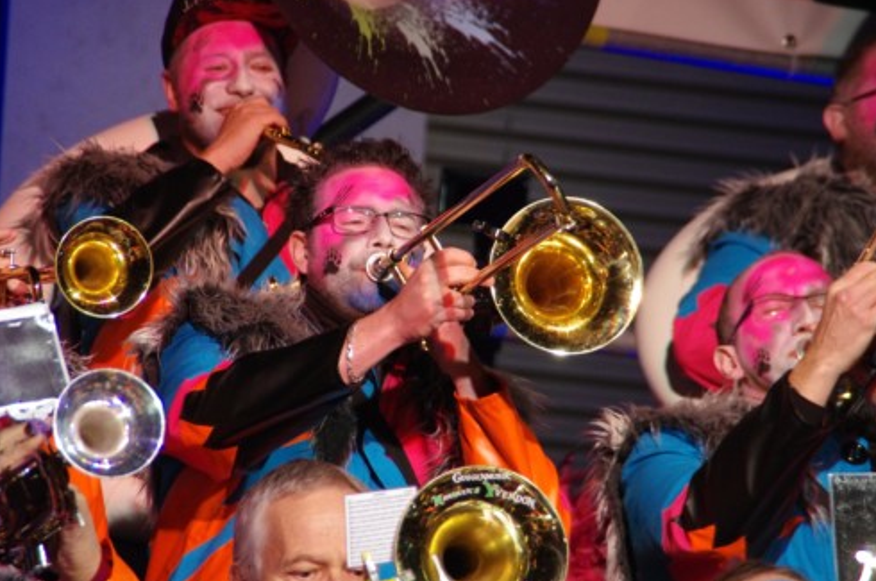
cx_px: 440
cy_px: 289
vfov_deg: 4.5
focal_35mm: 306
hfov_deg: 6.7
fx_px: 7434
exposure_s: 1/200
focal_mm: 200
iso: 3200
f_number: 6.3
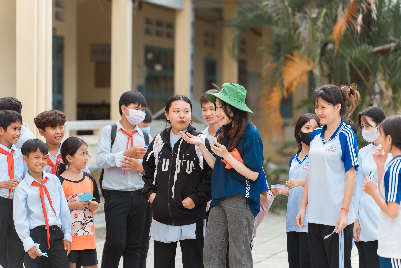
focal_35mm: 150
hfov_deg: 13.7
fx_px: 1671
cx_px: 200
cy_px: 134
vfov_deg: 9.1
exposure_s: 1/1000
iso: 250
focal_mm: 150
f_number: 2.8
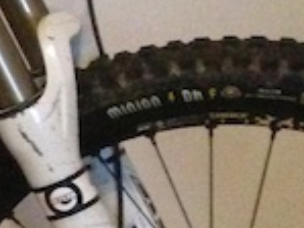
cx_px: -388
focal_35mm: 177
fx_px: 1556
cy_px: 75
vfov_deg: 8.4
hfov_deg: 10.0
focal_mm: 4.12
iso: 800
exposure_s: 1/17
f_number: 2.4
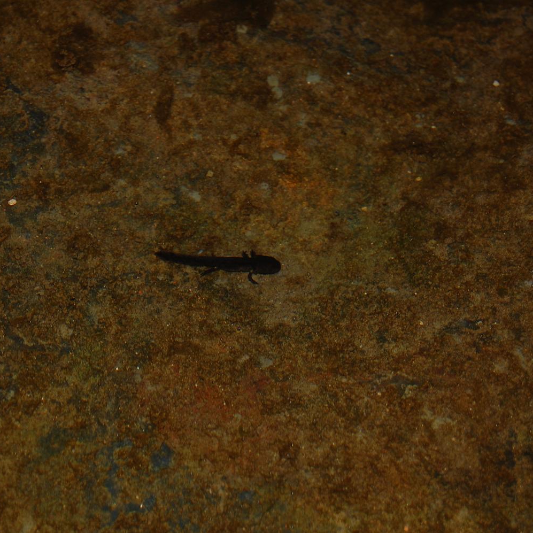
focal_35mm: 106
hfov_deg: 16.5
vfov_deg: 16.5
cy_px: 267
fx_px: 1840
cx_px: 208
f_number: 5.6
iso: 200
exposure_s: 1/125
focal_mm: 55
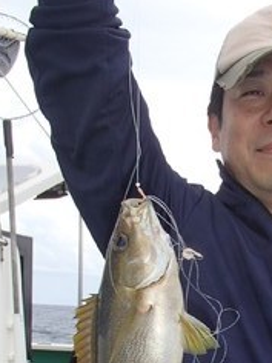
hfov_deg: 25.0
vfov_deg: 32.4
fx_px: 597
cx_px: 238
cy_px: 314
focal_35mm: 57
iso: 100
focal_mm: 5
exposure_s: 1/500
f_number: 3.9
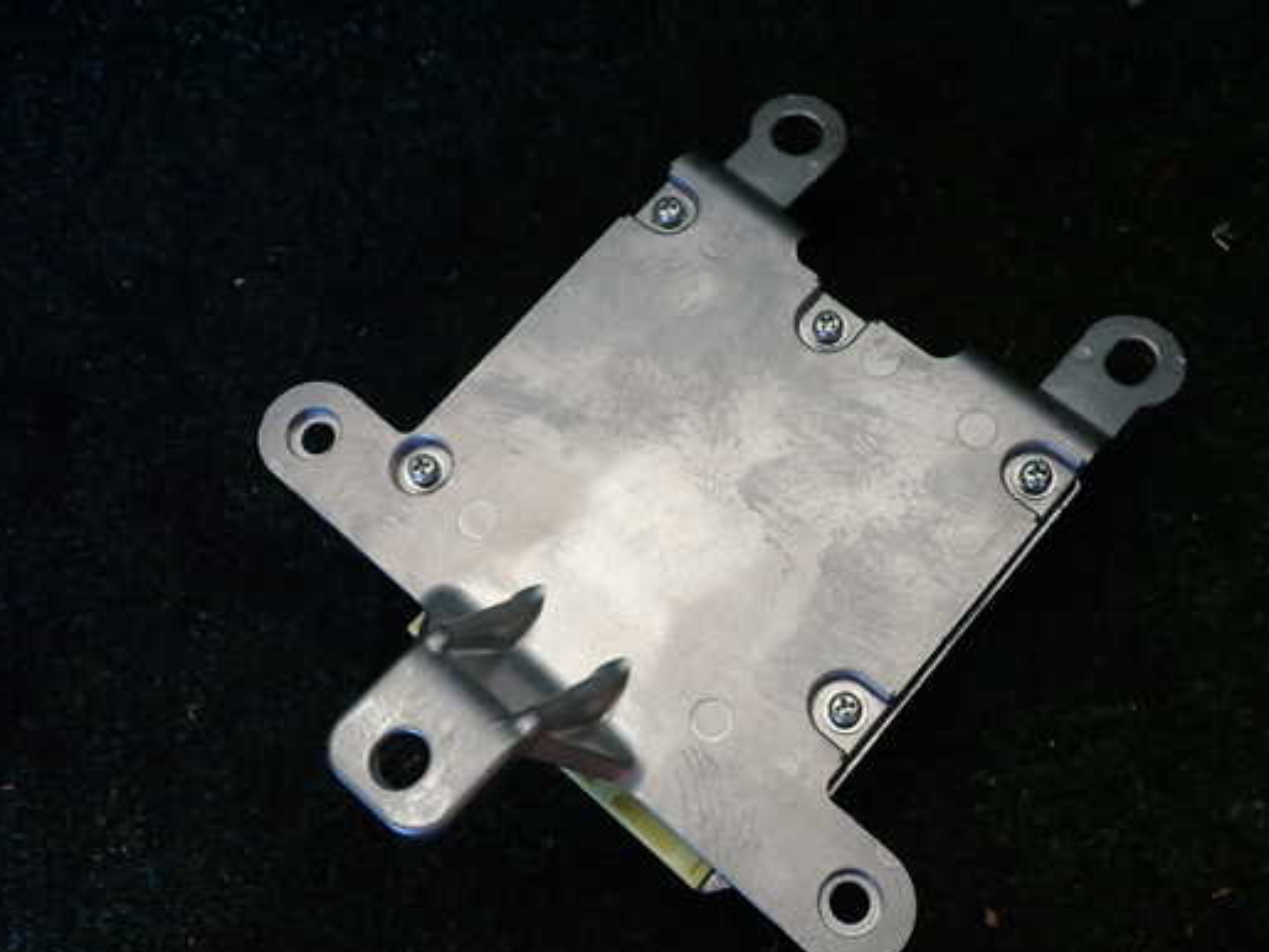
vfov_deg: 40.7
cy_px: 476
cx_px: 689
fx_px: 1284
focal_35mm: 35
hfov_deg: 52.5
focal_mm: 5.4
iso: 100
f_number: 2.3
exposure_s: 1/100
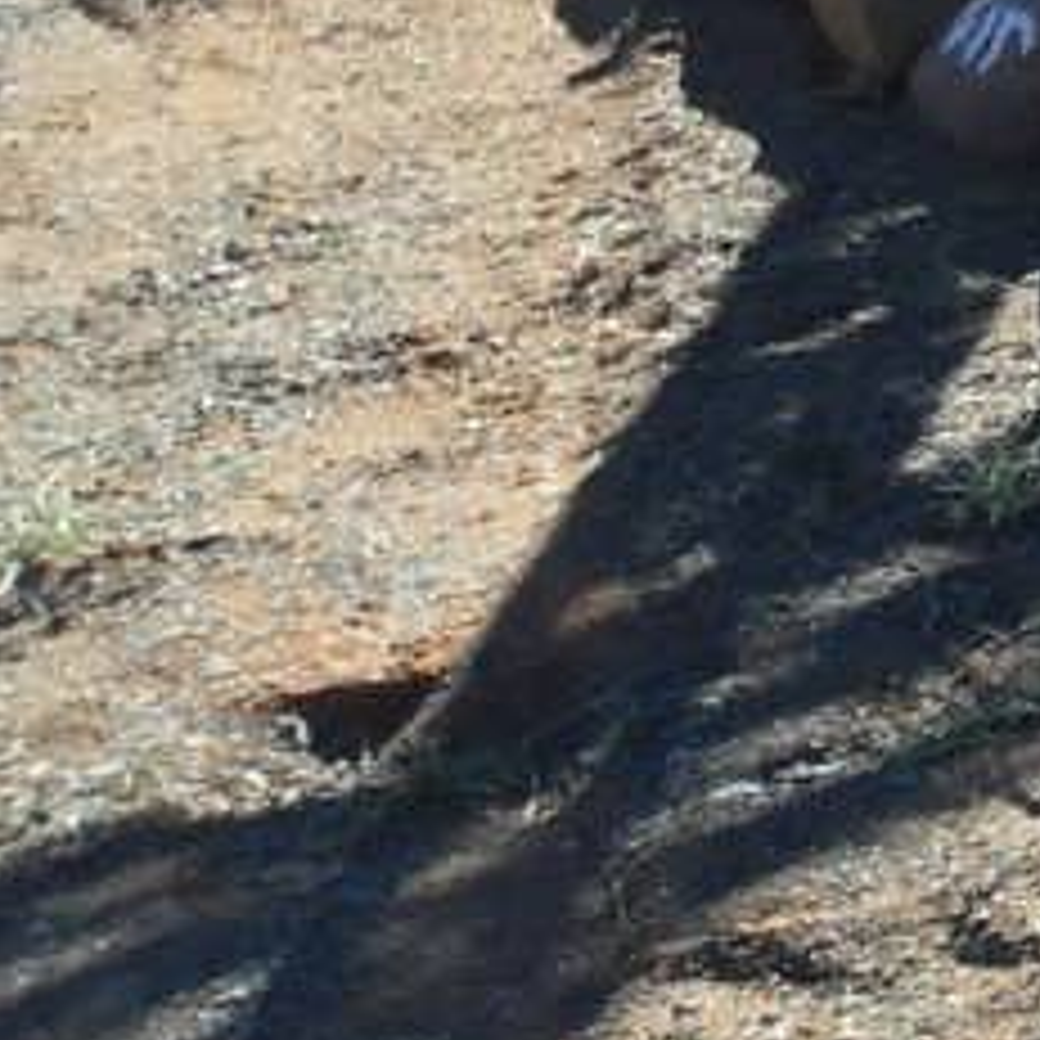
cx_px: 2683
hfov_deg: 9.4
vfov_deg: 10.6
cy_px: -369
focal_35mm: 161
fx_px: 5473
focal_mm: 6.3
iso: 80
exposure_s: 1/125
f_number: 8.2
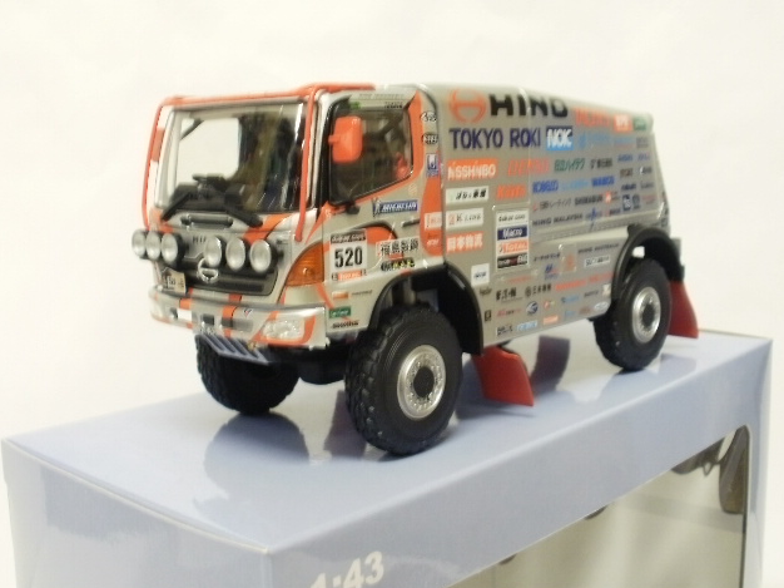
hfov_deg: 42.1
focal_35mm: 45
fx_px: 1019
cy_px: 291
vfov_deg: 32.2
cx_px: 396
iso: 125
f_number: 4
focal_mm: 7.7
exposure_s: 1/4
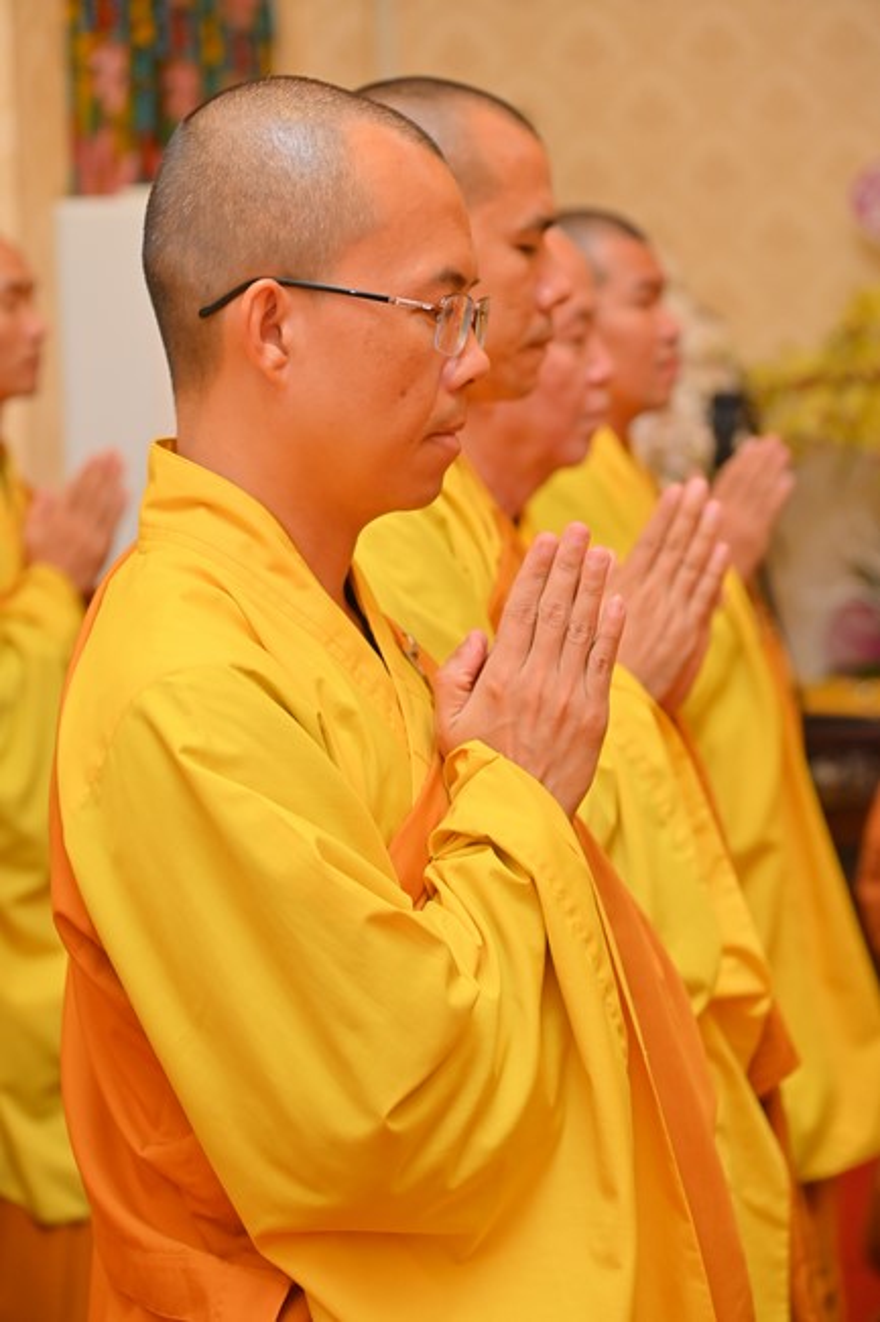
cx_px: 440
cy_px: 661
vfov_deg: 20.8
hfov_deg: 14.0
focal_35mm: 98
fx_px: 3595
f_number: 5
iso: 1250
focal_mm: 98
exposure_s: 1/125
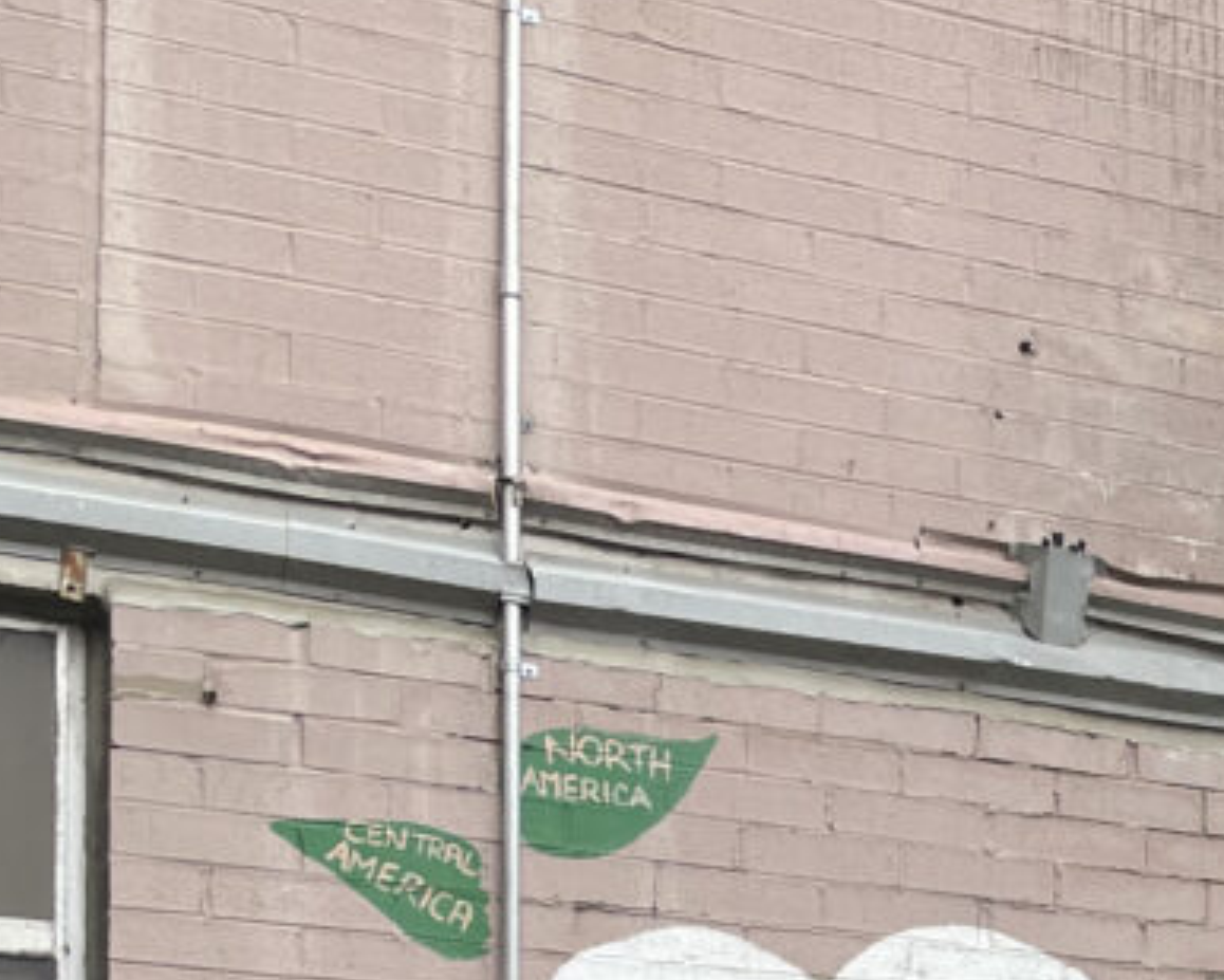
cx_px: 1738
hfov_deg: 18.8
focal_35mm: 92
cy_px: 1541
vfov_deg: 15.3
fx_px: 3334
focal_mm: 4.2
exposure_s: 1/121
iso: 32
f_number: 1.6
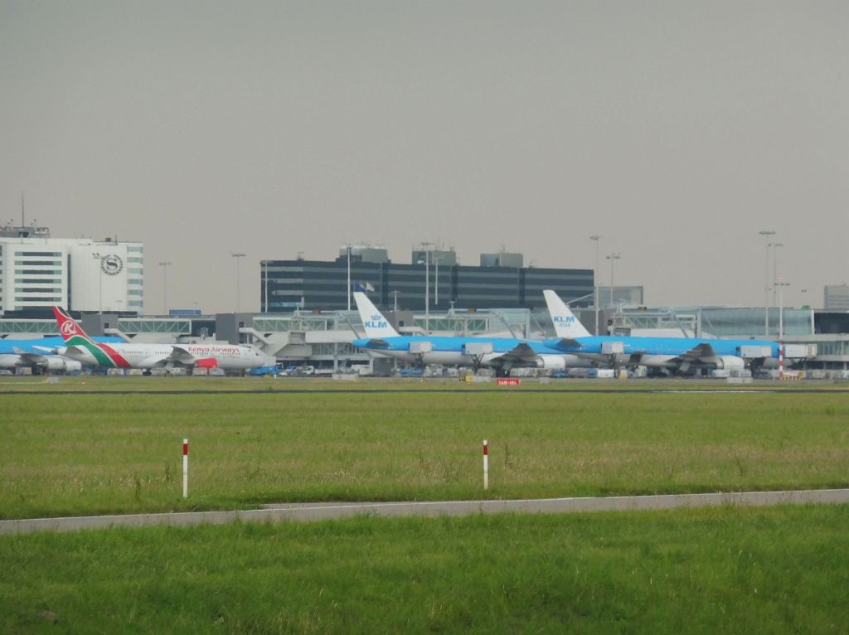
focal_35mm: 350
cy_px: 318
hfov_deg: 5.7
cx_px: 424
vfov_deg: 4.2
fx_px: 8576
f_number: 6.3
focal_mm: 62.5
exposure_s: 1/100
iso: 320
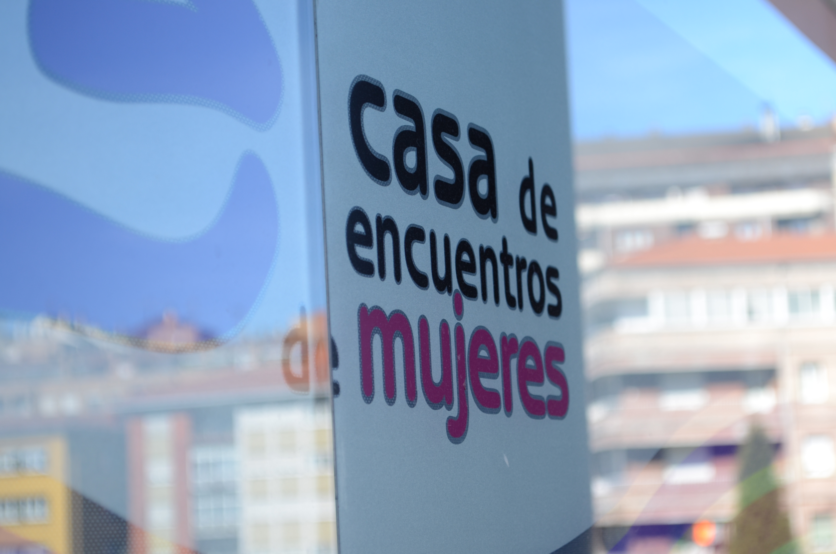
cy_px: 277
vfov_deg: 16.5
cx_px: 418
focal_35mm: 82
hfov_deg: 24.7
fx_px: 1912
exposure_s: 1/125
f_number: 5.6
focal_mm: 55
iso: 200
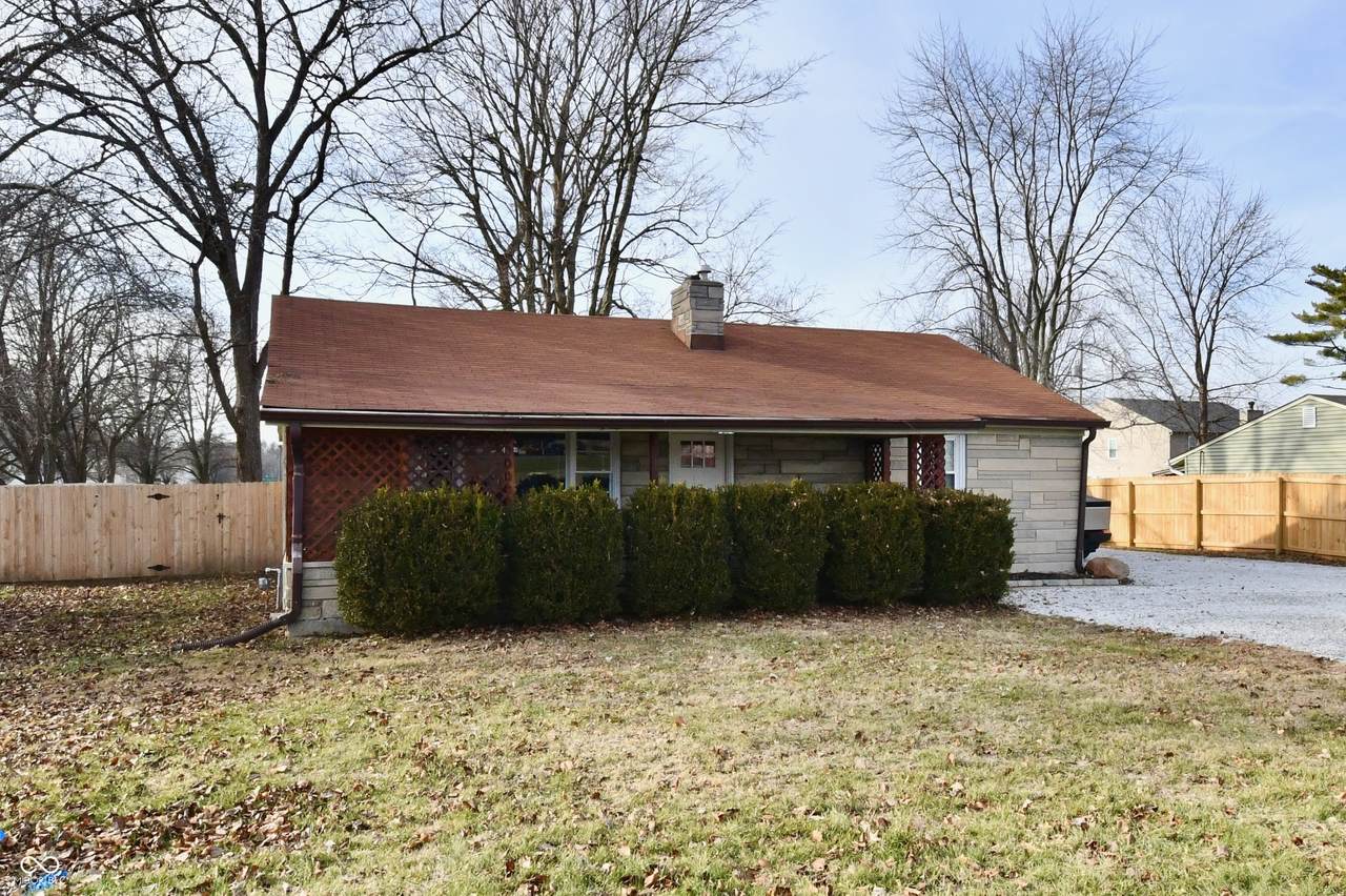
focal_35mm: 15
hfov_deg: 100.4
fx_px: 561
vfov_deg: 77.3
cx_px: 673
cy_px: 448
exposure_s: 1/500
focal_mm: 10
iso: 640
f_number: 11
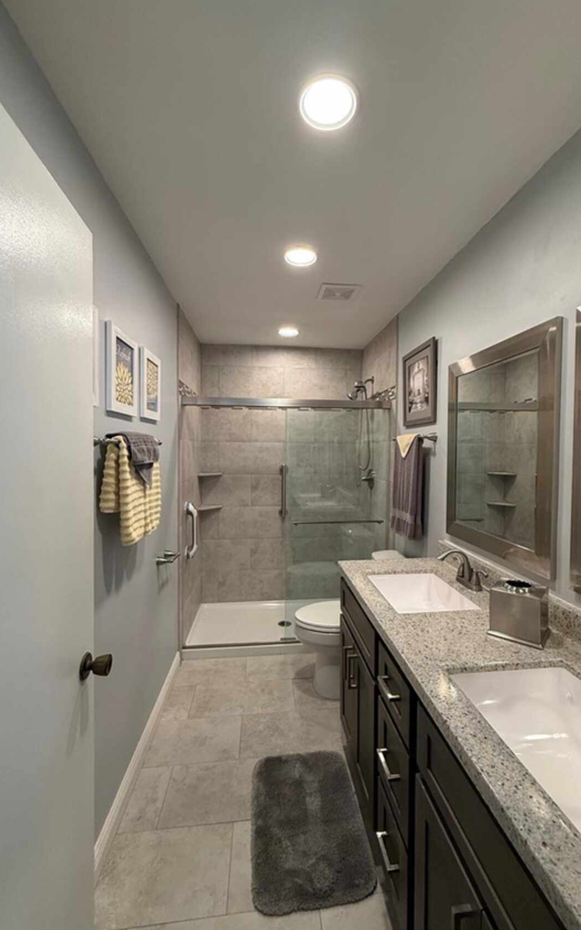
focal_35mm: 15
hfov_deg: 74.7
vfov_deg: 101.5
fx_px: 380
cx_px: 306
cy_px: 464
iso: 250
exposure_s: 1/120
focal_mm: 2.22
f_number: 2.2
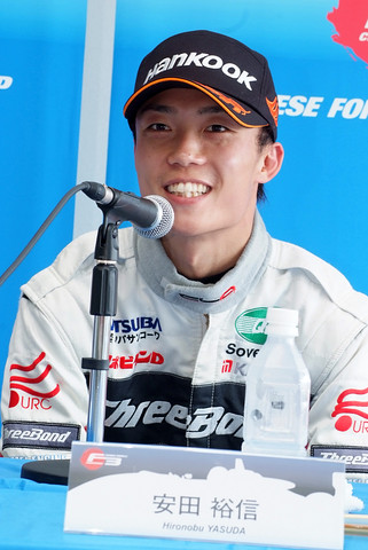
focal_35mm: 108
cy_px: 275
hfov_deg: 12.7
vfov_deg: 18.9
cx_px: 184
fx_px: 1652
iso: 800
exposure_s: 1/60
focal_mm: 72
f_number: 11
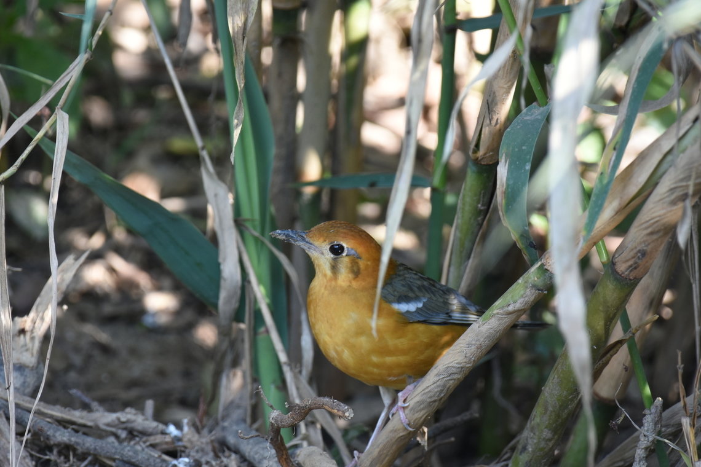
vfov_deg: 1.9
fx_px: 14019
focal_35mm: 720
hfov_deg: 2.9
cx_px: 350
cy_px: 234
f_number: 7.1
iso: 500
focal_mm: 480
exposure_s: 1/80
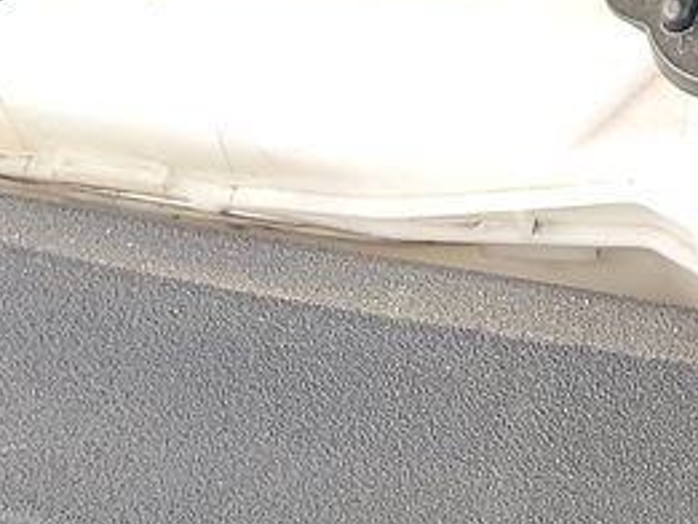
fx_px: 2965
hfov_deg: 11.9
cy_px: -904
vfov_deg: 8.8
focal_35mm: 147
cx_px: 1407
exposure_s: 1/119
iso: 57
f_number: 1.8
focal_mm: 6.7
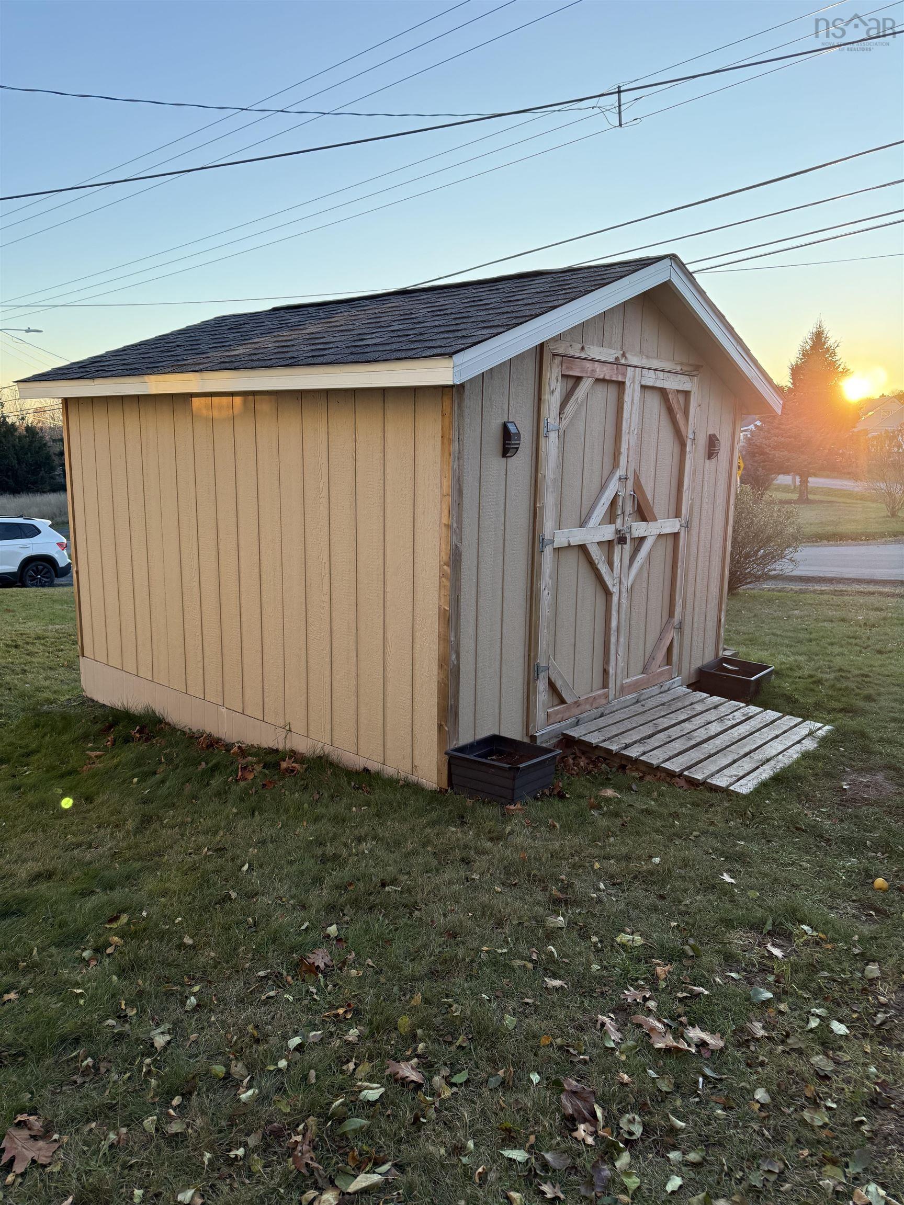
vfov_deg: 71.6
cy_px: 602
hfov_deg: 56.8
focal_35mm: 24
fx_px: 836
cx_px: 452
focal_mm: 6.76
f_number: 1.78
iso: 100
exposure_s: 1/715
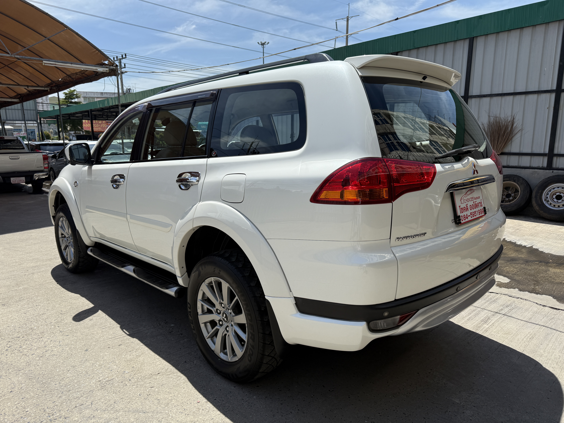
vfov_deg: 56.8
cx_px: 282
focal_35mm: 24
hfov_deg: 71.6
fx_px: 391
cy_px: 212
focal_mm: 6.76
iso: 80
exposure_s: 1/4673
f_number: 1.78
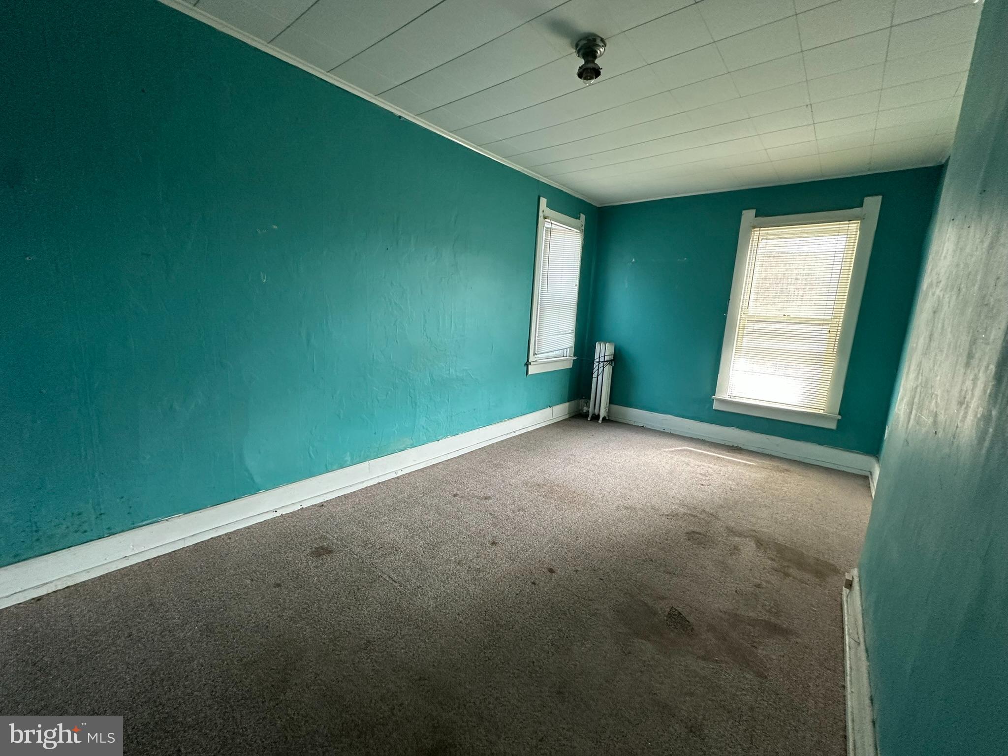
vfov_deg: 85.7
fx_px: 408
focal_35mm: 14
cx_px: 504
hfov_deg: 102.1
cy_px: 378
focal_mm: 2.22
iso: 250
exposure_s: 1/99
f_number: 2.2
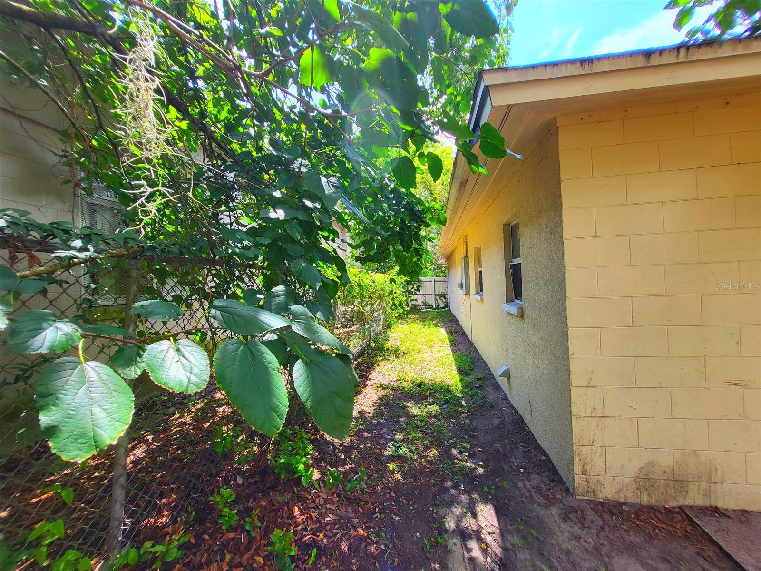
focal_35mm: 13
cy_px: 286
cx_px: 380
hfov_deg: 106.2
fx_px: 286
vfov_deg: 89.9
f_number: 2.2
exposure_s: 1/143
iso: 32
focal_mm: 1.74
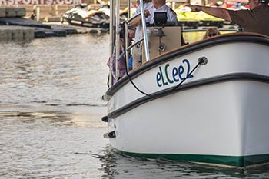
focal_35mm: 282
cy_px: 48
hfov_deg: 7.3
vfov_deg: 4.9
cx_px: 215
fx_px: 2106
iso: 200
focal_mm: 170
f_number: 5.6
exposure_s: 1/1500
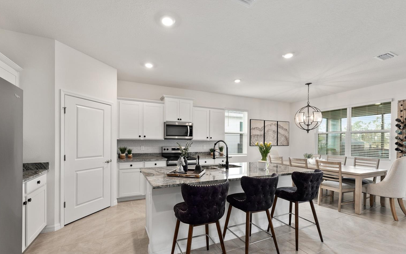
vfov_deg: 74.6
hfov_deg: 101.4
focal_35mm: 15
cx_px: 197
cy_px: 138
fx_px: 166
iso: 320
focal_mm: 14
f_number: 7.1
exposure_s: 1/4
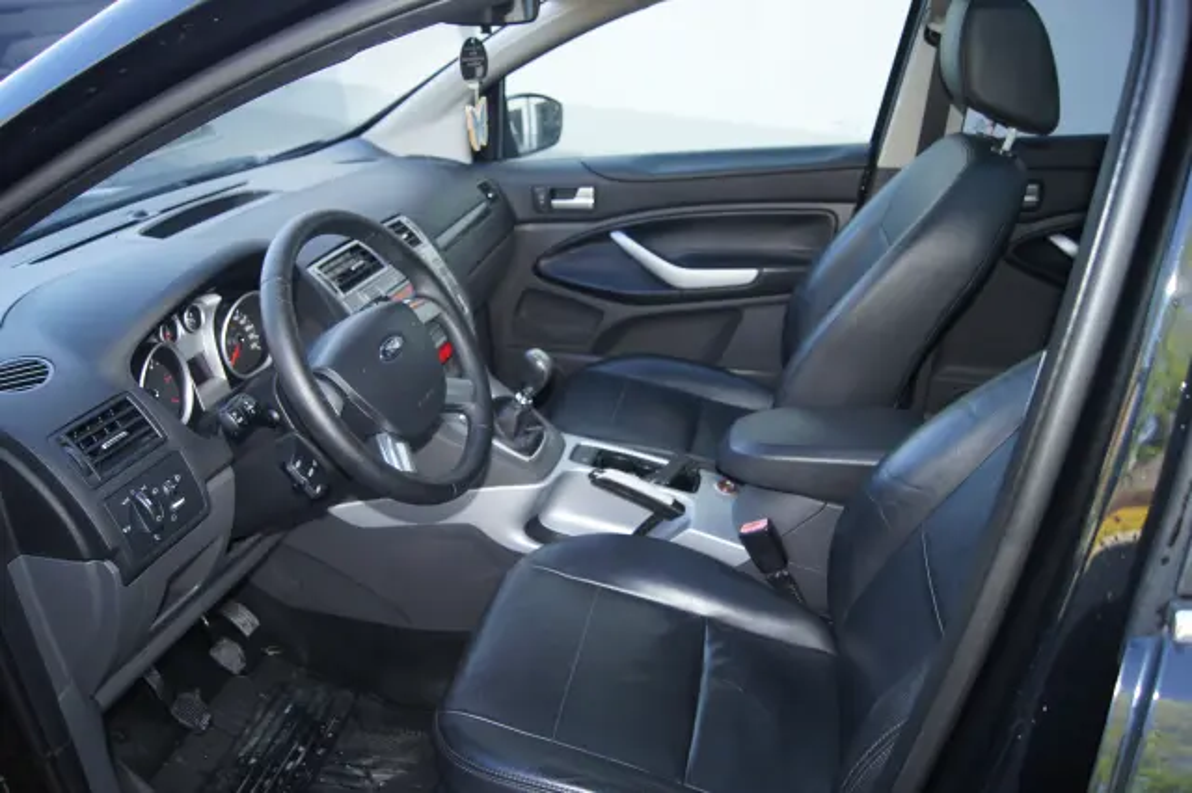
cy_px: 396
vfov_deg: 47.9
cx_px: 596
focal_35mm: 27
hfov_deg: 67.4
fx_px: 894
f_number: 3.5
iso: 160
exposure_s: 1/60
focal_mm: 18
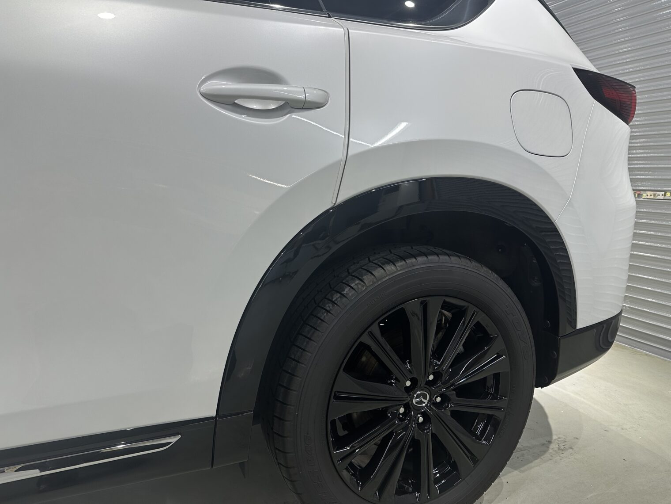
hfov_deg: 71.6
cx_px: 336
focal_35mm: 24
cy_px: 252
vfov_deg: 56.8
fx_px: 465
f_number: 1.78
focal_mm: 6.86
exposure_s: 1/120
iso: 100
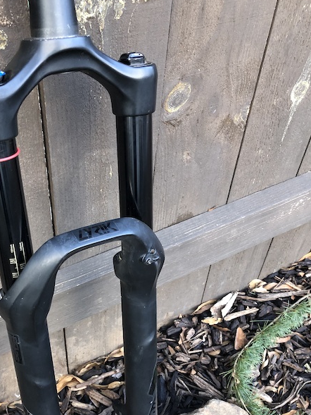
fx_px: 455
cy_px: 260
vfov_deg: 48.5
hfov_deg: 37.3
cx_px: 102
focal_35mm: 38
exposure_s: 1/30
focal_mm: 4
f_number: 1.8
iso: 40
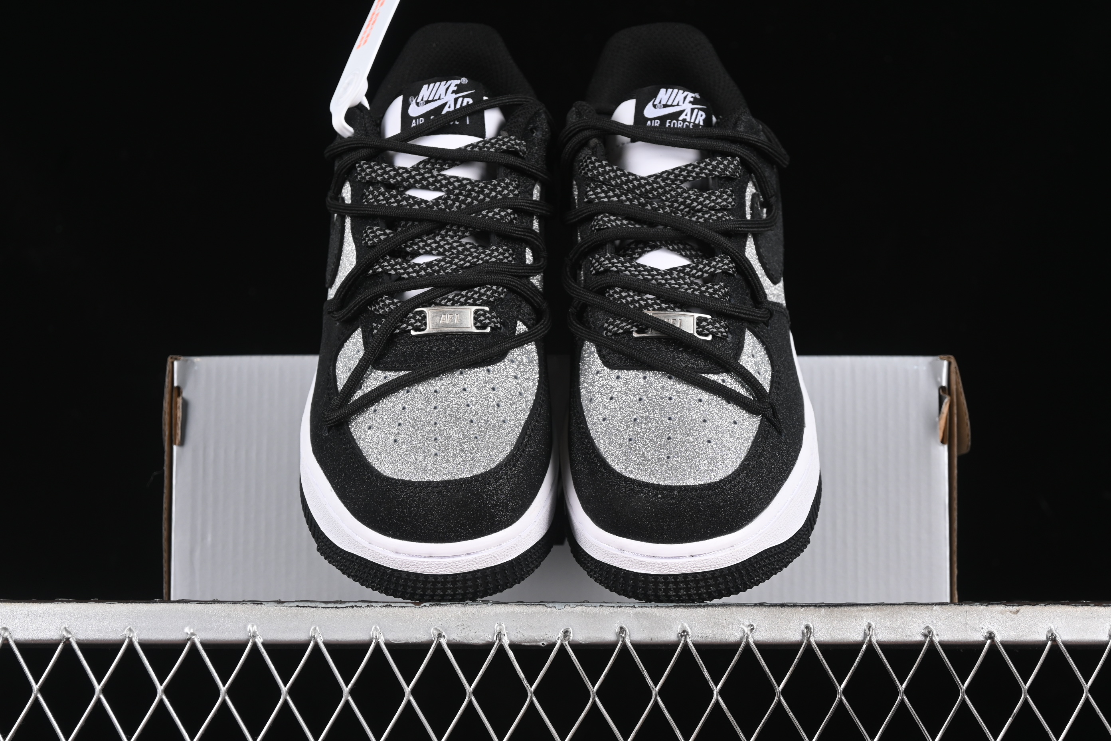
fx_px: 2314
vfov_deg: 18.2
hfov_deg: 27.0
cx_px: 556
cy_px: 370
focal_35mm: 75
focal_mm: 50
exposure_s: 1/60
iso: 160
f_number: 6.3
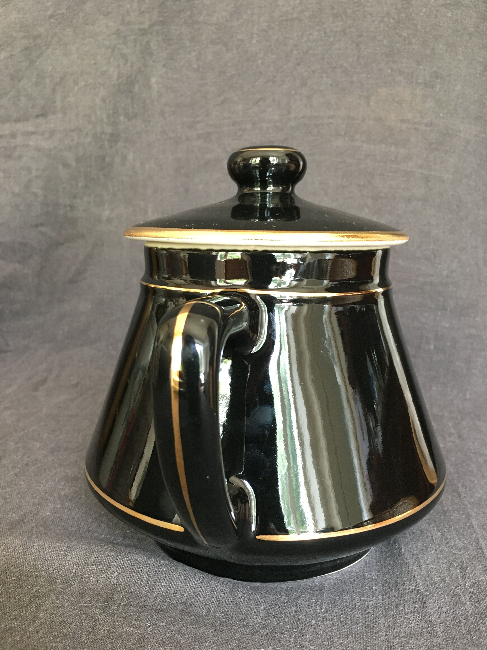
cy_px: 325
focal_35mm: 29
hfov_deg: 48.2
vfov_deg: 61.7
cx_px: 244
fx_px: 544
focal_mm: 4.15
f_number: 2.2
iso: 200
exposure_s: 1/33
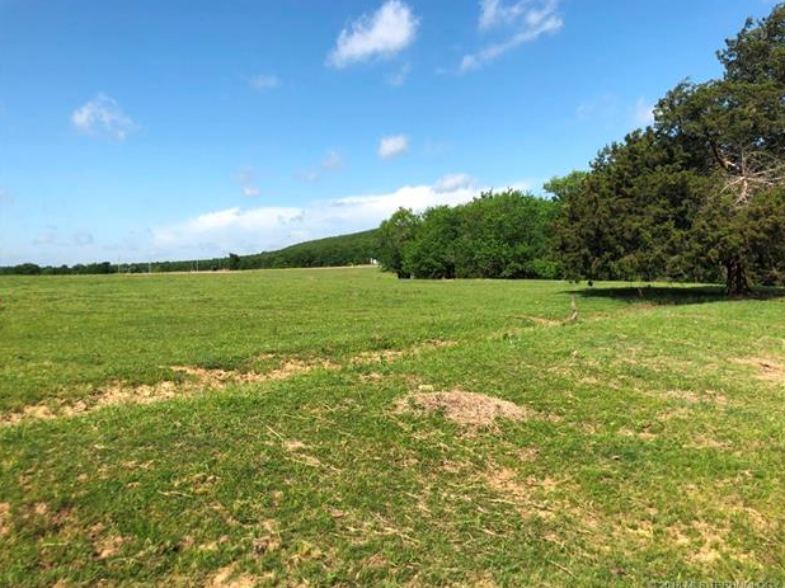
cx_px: 403
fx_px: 657
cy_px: 288
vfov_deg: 48.2
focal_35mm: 29
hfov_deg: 61.7
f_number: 1.8
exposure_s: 1/1919
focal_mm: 3.99
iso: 20
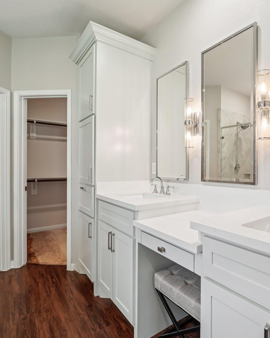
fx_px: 200
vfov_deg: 80.4
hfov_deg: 65.2
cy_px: 170
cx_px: 192
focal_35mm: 20
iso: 500
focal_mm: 14
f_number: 8
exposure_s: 1/50
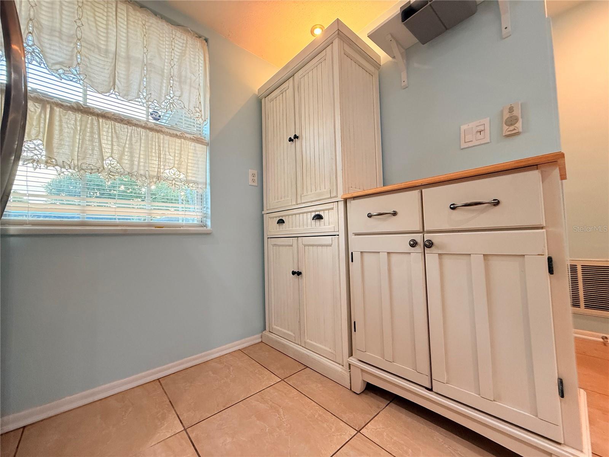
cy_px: 228
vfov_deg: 85.7
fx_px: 246
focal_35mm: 14
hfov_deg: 102.1
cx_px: 304
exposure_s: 1/120
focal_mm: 2.22
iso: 320
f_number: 2.2
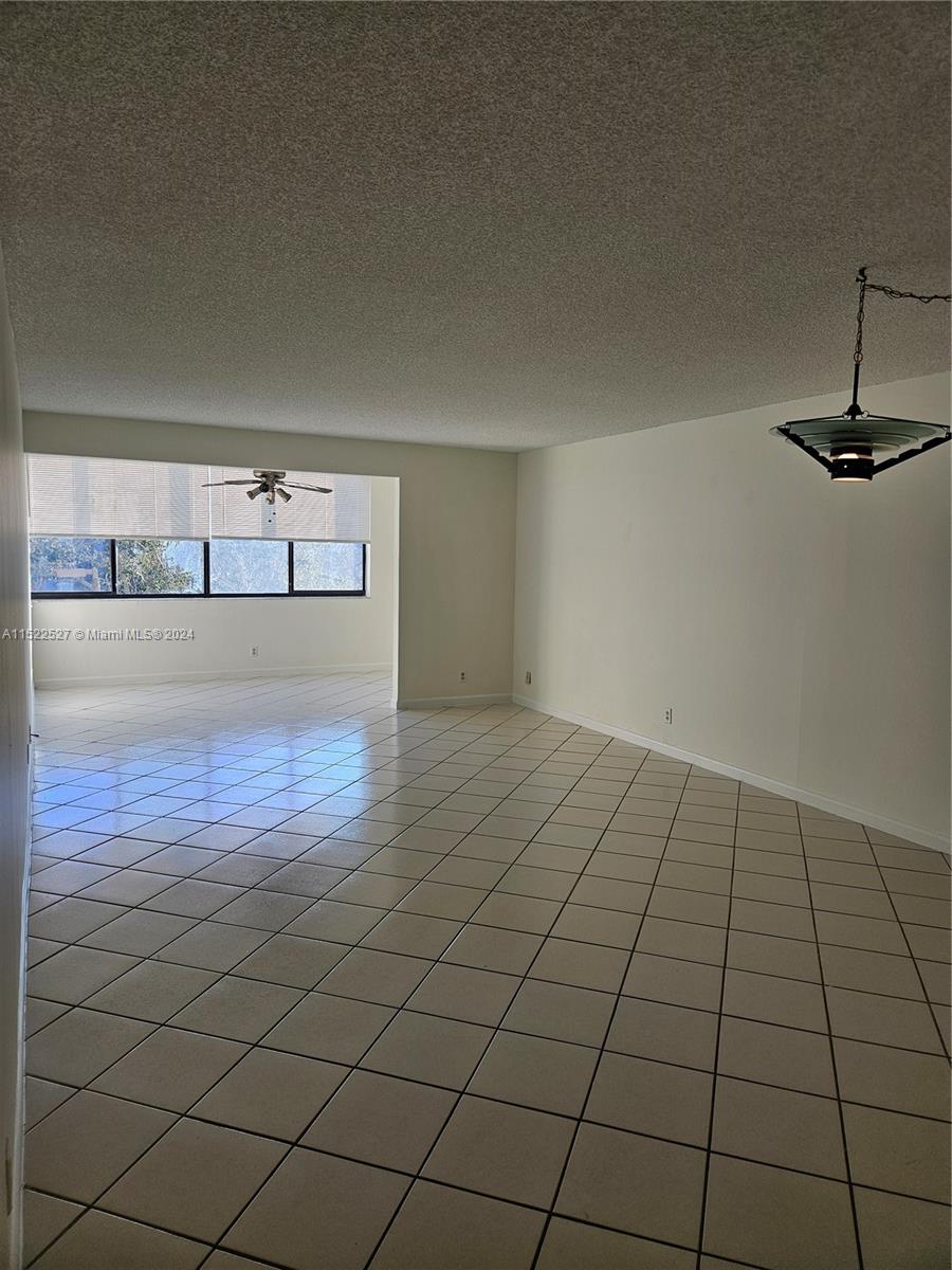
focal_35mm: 23
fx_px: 843
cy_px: 635
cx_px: 476
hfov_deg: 58.9
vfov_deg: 73.9
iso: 40
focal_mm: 5.4
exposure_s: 1/120
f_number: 1.8
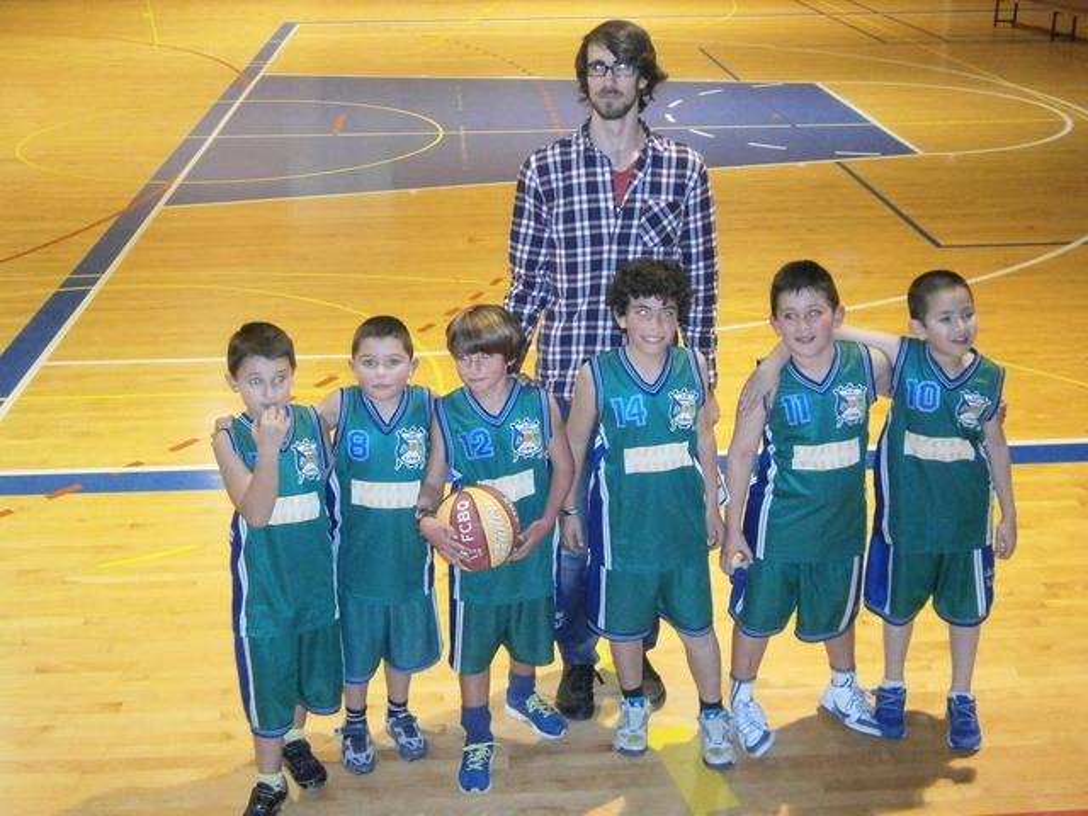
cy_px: 408
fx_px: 1477
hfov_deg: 40.4
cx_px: 544
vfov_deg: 30.9
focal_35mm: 47
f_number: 3.4
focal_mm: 8.3
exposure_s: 1/40
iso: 800
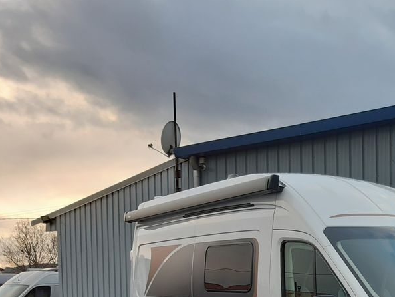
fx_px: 639
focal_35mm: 56
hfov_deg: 31.6
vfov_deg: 24.6
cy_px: 316
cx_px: 401
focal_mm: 3.92
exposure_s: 1/101
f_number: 1.7
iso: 40
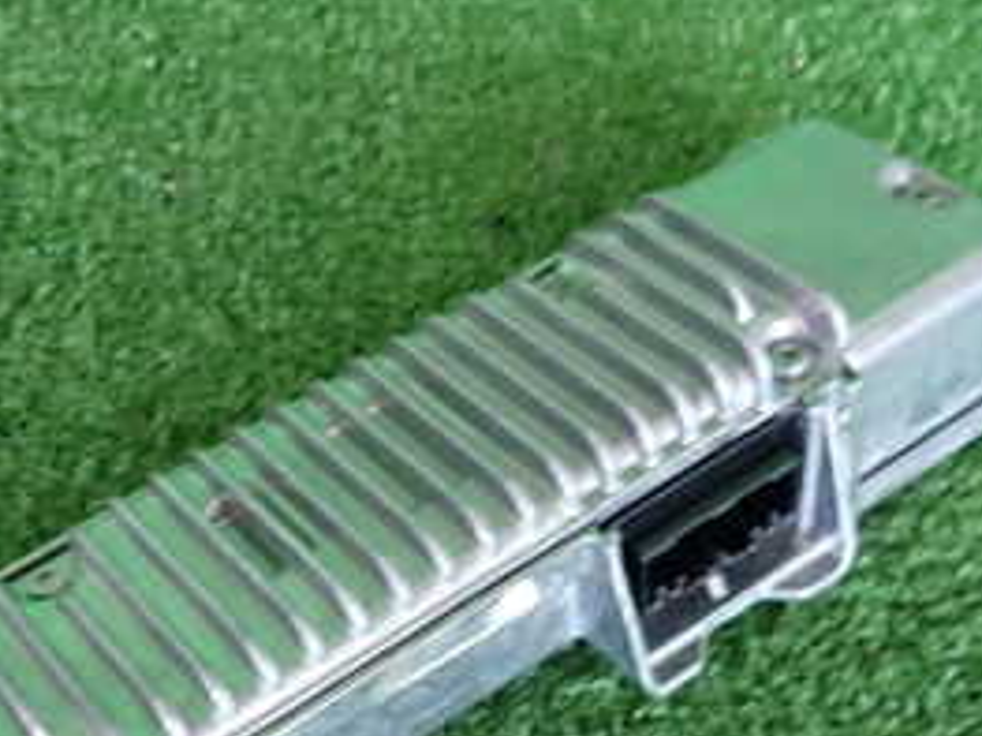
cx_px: 310
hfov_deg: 33.4
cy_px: 650
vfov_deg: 24.9
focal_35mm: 57
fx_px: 1616
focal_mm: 4.5
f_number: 2
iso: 200
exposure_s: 1/30
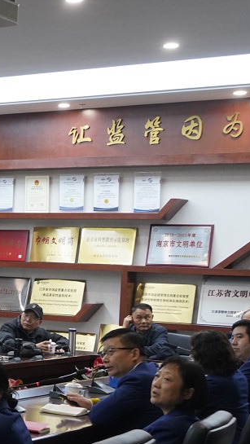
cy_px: 306
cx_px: -268
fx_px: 1059
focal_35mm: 90
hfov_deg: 11.9
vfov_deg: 23.5
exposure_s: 1/160
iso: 1600
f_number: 4
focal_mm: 24
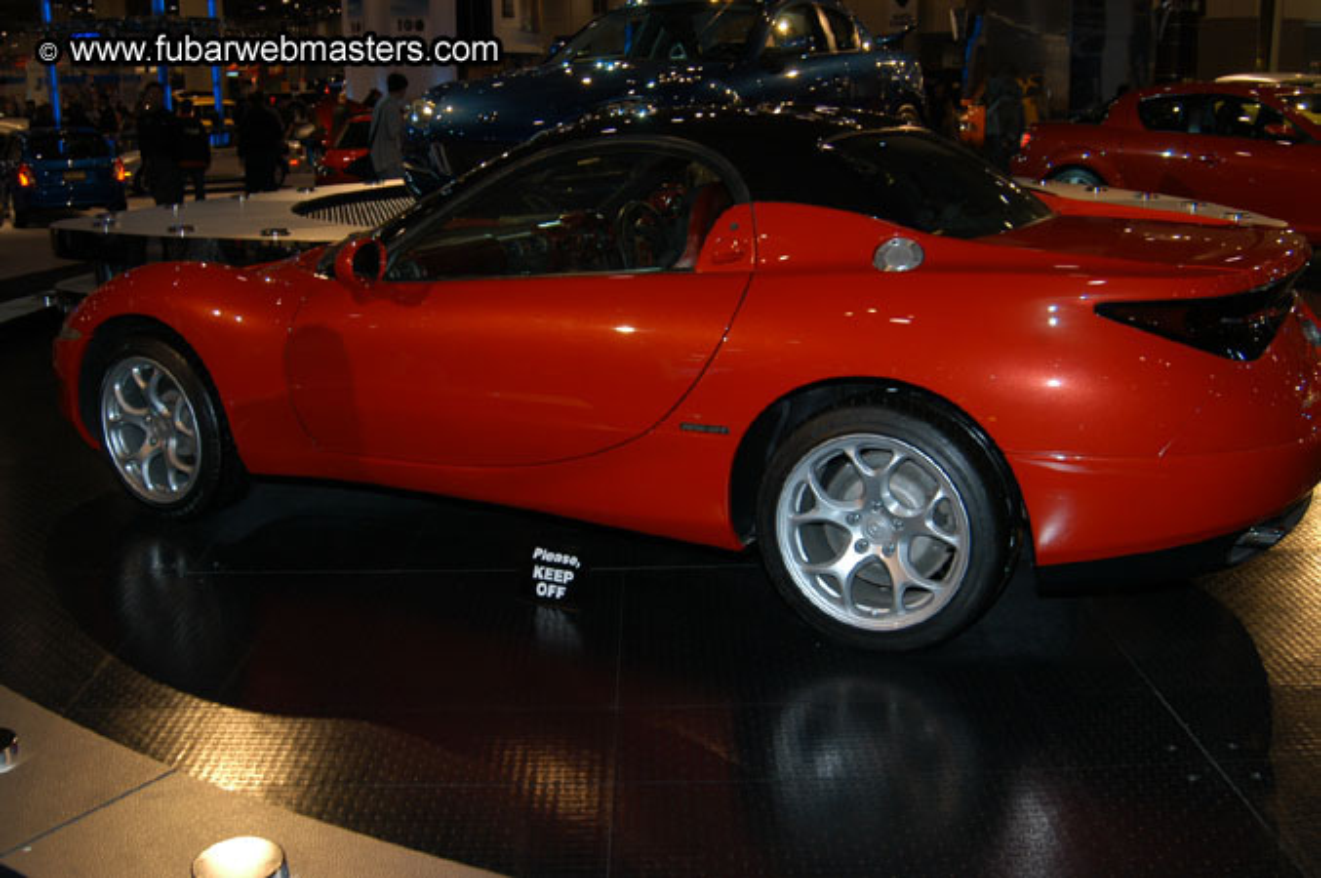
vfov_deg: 36.8
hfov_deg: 53.2
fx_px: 1320
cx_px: 660
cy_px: 439
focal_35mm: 36
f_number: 5
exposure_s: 1/60
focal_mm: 24
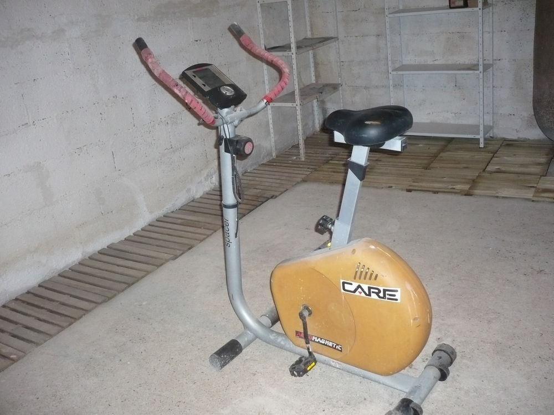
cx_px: 277
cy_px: 208
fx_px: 560
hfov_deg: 52.6
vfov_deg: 40.7
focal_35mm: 35
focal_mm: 5.8
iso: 400
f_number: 2.8
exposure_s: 1/30
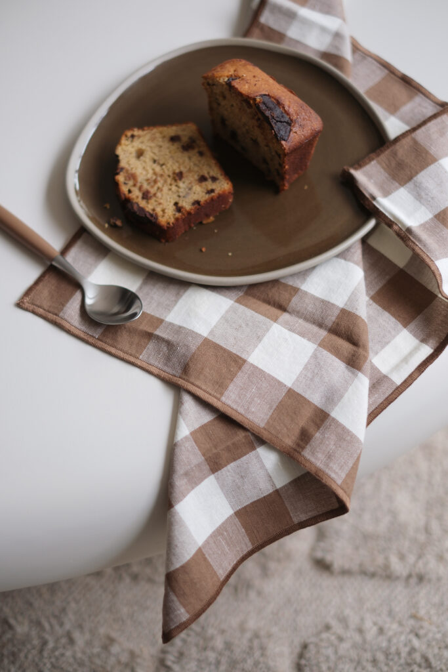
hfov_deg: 25.5
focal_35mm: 53
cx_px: 224
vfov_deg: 37.5
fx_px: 989
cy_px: 336
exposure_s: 1/70
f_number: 2
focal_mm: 35
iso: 125
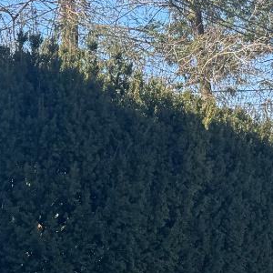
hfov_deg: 16.4
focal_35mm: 106
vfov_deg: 14.8
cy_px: 455
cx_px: 196
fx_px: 946
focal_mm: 6.76
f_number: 1.78
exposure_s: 1/685
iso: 80
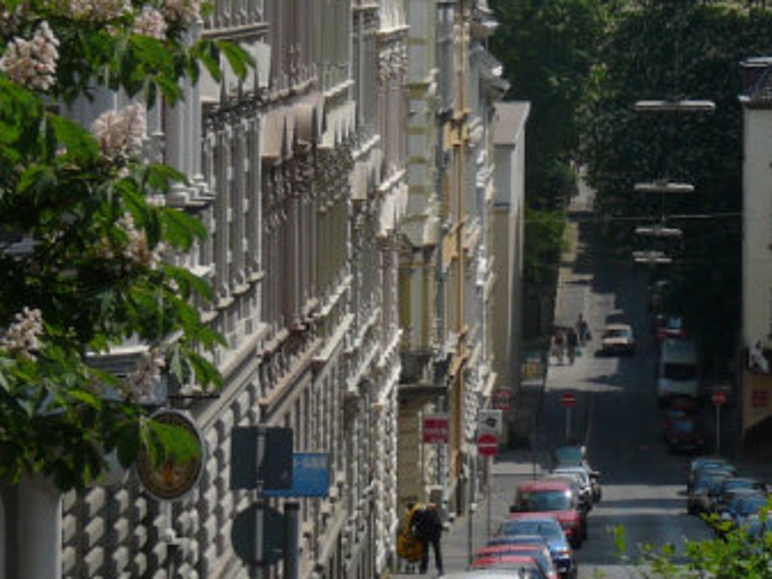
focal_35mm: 218
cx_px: 589
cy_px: 168
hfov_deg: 9.1
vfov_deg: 6.8
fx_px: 4864
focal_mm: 15.6
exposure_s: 1/400
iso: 80
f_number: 6.3
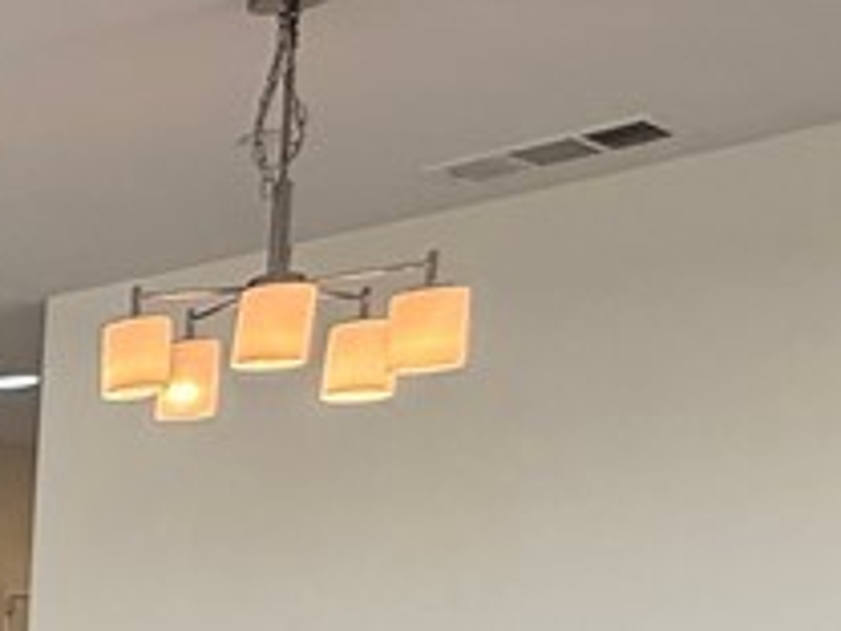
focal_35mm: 69
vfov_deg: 19.3
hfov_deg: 15.4
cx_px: -1160
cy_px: 870
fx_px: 1676
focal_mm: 2.22
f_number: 2.2
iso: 125
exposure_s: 1/120
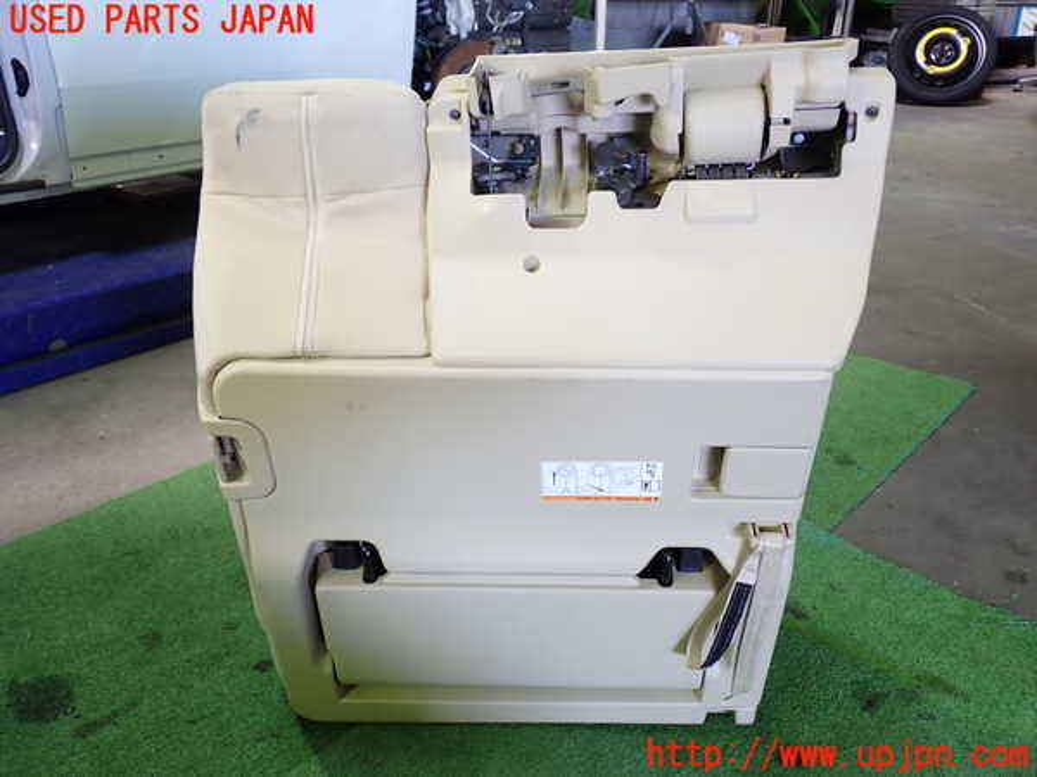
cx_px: 518
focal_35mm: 30
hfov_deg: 60.0
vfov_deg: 46.8
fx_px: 899
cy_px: 388
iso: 200
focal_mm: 5.4
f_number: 2.3
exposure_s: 1/30
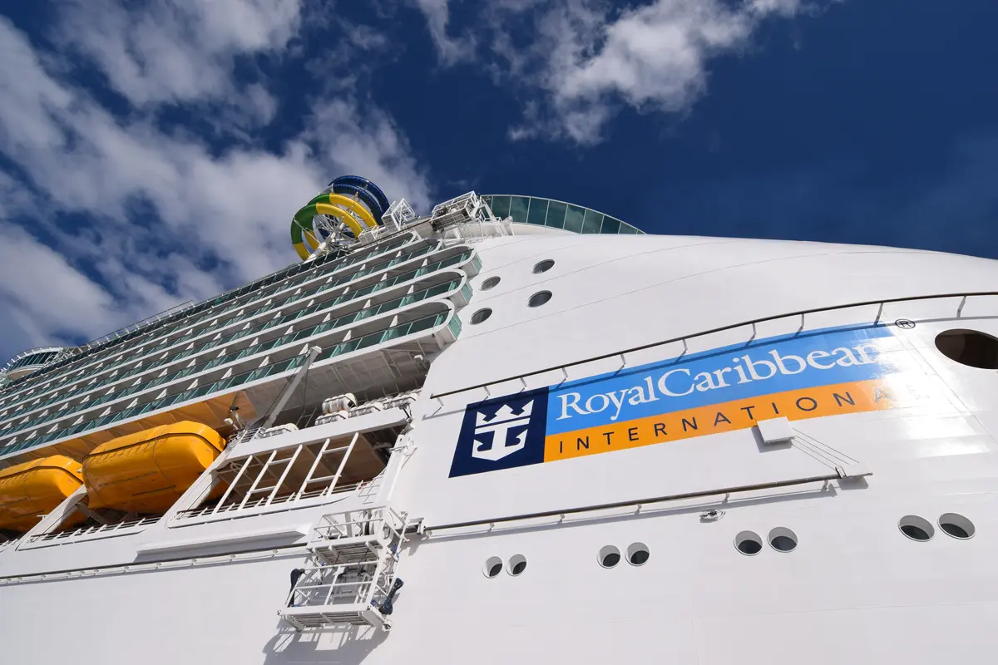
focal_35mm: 16
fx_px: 457
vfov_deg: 72.1
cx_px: 499
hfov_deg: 95.0
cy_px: 332
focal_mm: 11
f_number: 13
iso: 200
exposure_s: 1/500
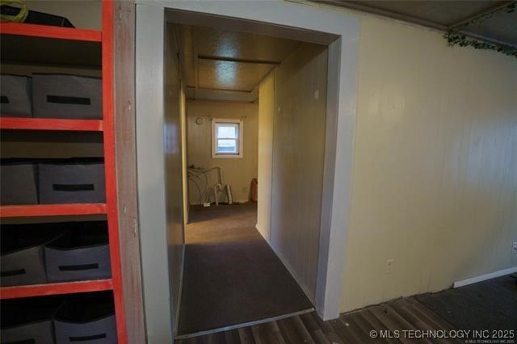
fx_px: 215
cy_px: 172
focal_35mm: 15
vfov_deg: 77.3
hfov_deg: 100.4
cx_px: 258
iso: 1250
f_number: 2.8
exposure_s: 1/100
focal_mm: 10
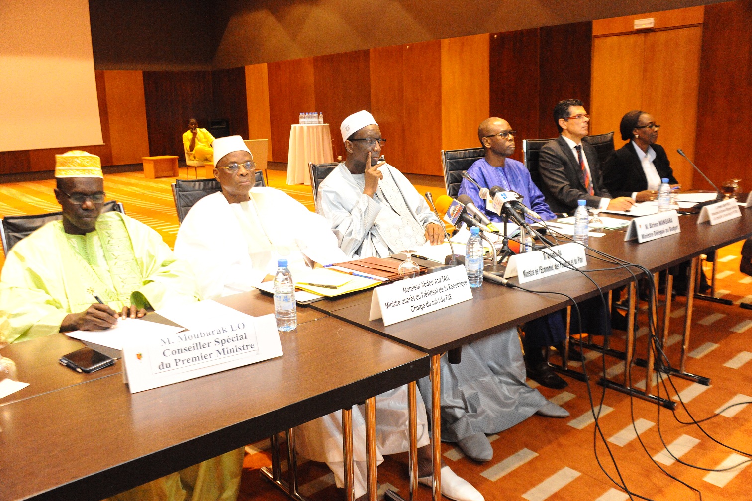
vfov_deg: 41.1
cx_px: 376
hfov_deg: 58.7
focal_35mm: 32
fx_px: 668
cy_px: 250
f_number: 5.6
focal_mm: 32
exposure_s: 1/100
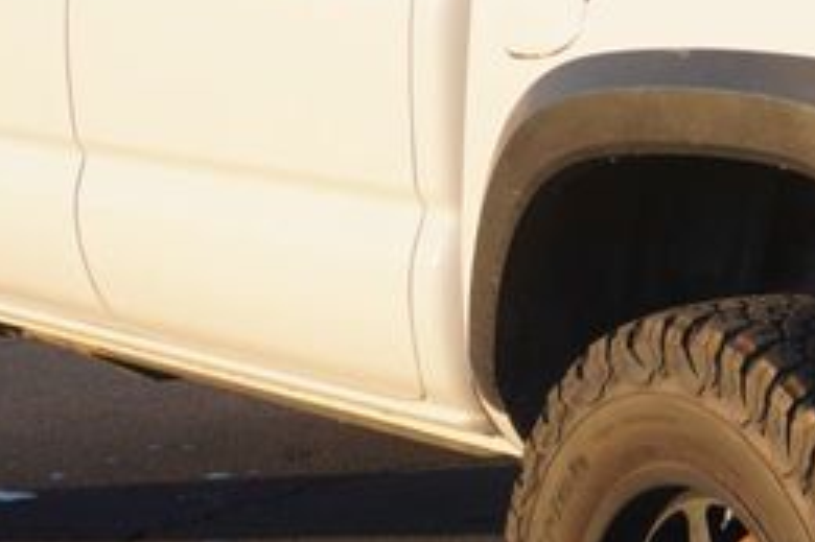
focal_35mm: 148
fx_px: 3348
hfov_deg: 13.5
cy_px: 338
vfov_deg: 9.3
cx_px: 965
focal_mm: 25
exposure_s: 1/160
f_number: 7.1
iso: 100
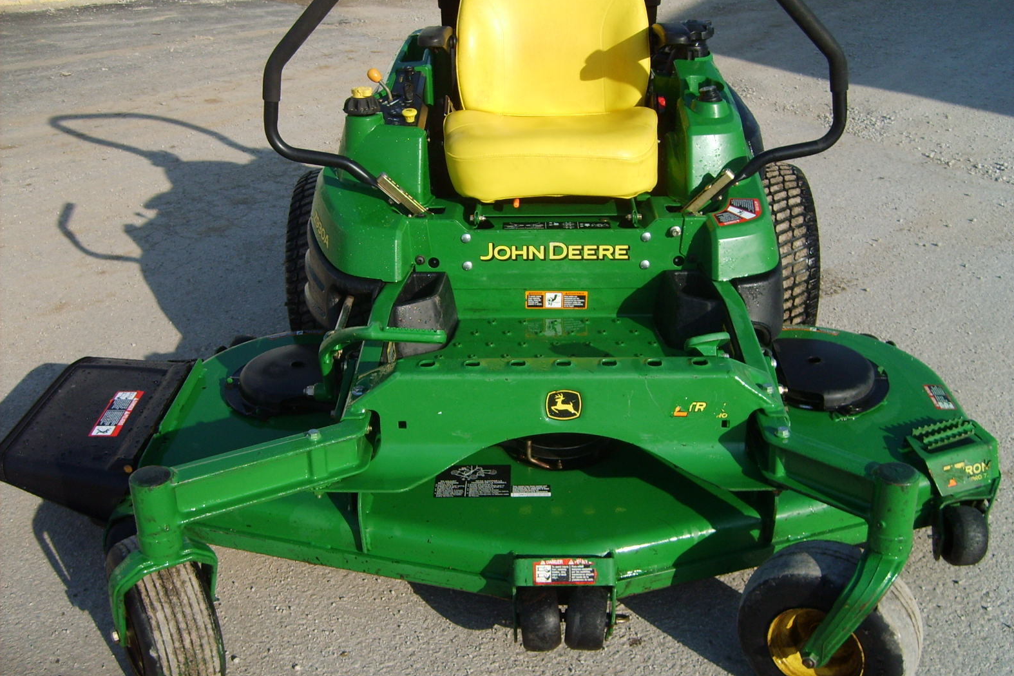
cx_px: 514
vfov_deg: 35.9
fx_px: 1042
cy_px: 364
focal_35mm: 37
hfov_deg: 51.9
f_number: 2.8
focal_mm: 5.8
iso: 50
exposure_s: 1/1000
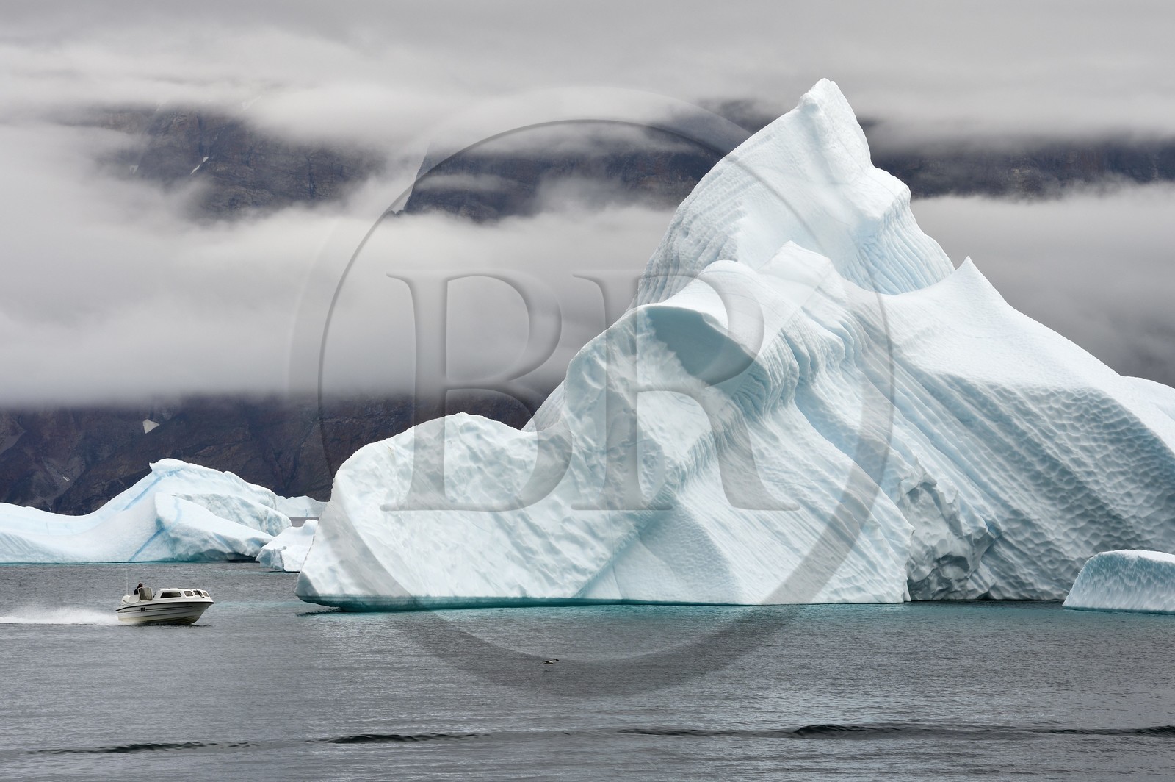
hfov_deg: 12.8
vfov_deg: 8.6
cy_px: 391
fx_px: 5218
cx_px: 588
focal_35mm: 160
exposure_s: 1/320
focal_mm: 160
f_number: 11
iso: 200
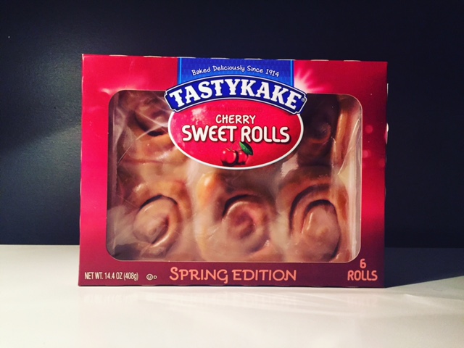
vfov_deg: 48.2
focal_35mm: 29
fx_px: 389
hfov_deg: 61.7
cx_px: 232
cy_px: 174
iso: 250
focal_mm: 4.15
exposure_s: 1/30
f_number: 2.2
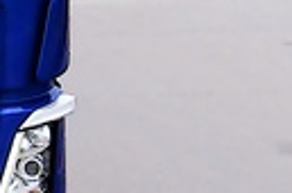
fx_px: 14669
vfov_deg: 0.8
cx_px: -534
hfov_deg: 1.1
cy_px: -163
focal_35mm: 1815
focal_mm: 195
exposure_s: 1/640
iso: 2000
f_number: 14
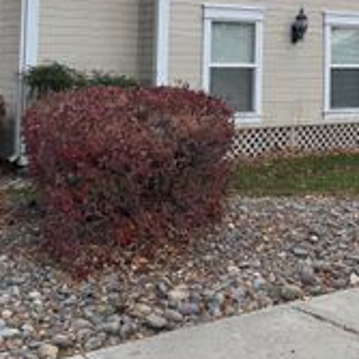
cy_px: -5
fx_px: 810
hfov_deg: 24.0
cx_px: 350
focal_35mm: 69
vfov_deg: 23.9
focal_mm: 5.96
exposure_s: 1/1399
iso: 50
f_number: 1.6
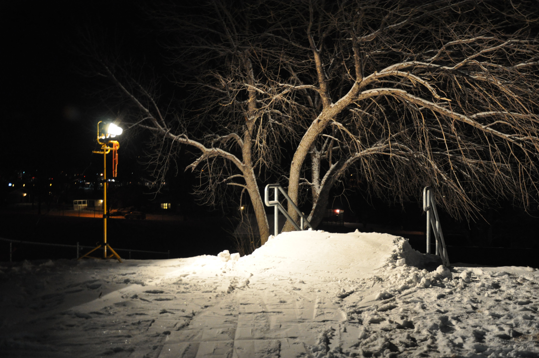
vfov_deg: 36.8
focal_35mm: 36
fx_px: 538
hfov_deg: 53.2
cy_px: 179
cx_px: 270
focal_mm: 24
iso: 1600
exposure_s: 1/8
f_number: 3.8
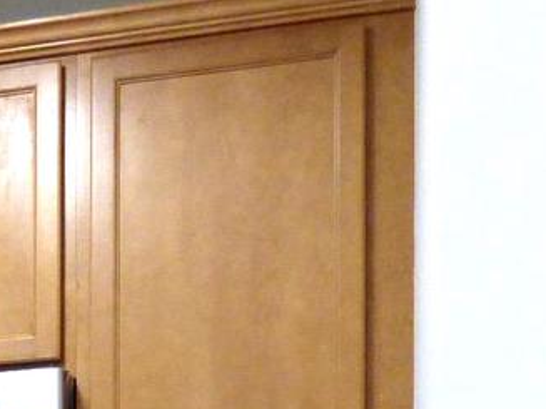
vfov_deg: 14.7
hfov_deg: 21.1
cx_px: -58
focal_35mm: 88
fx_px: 1388
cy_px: 740
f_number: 2.8
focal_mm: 3.58
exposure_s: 1/50
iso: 400
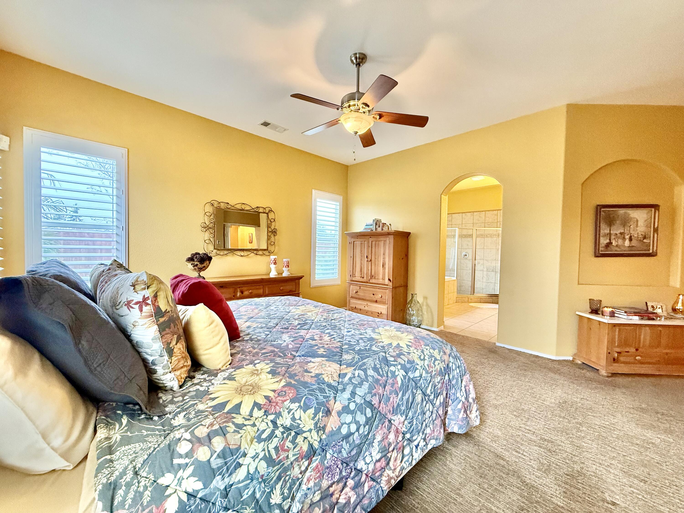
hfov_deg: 102.1
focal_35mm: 14
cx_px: 342
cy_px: 256
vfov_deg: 85.7
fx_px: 277
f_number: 2.2
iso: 500
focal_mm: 2.22
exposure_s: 1/60
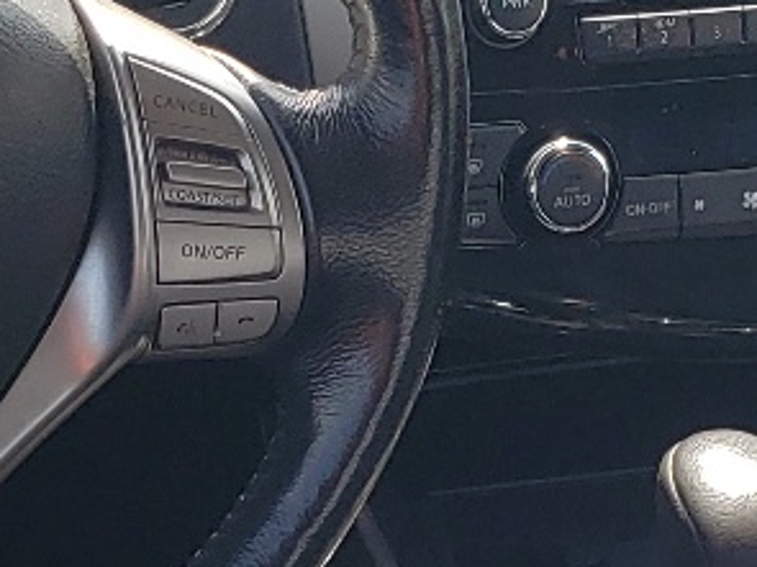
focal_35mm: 141
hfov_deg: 14.0
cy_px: 552
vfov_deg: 10.4
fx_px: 3082
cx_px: 269
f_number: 1.5
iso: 50
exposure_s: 1/556
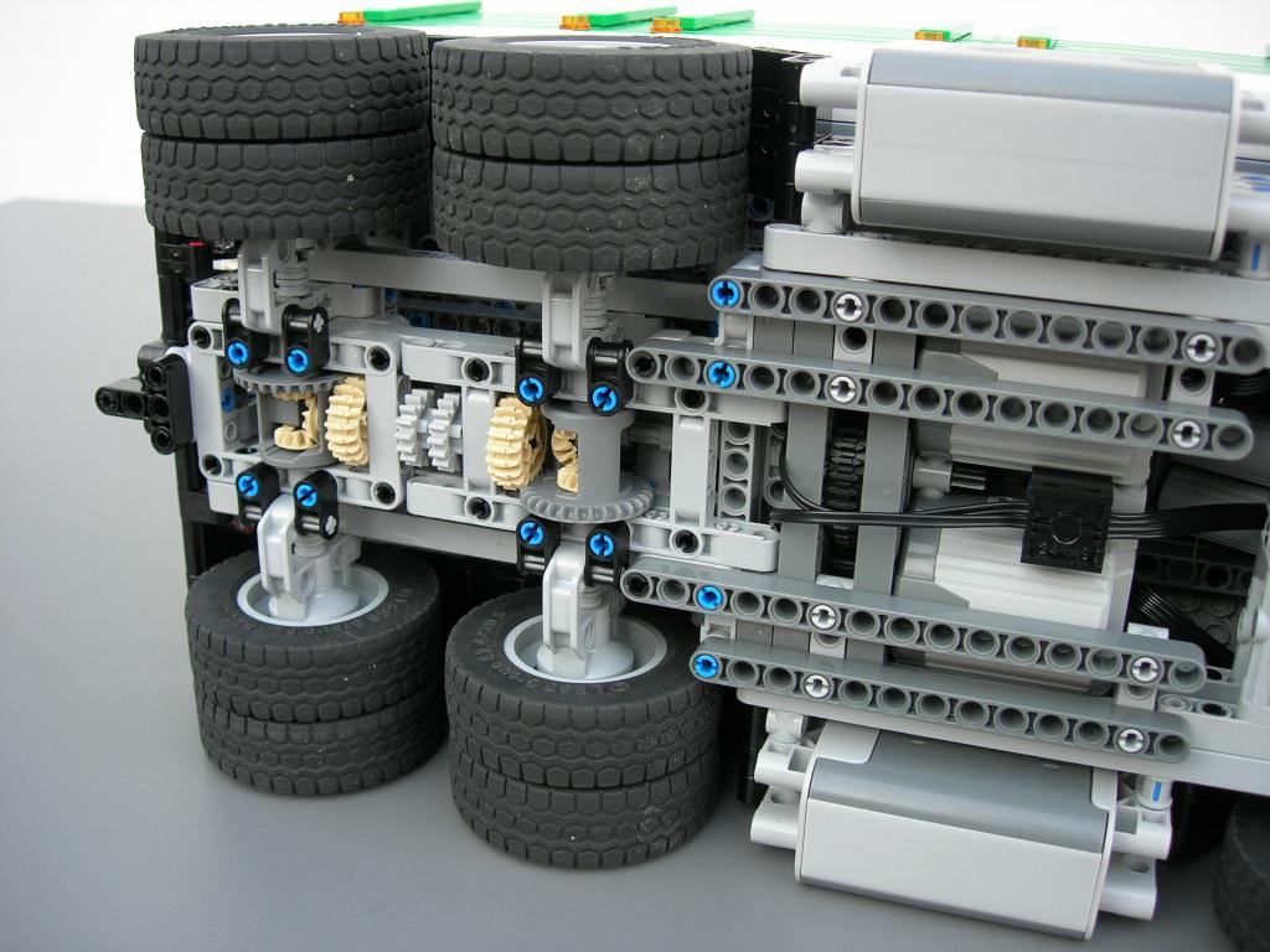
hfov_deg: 49.0
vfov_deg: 37.7
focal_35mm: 38
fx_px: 1394
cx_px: 635
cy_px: 476
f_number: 2.8
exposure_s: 1/41.6
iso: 64
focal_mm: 7.8
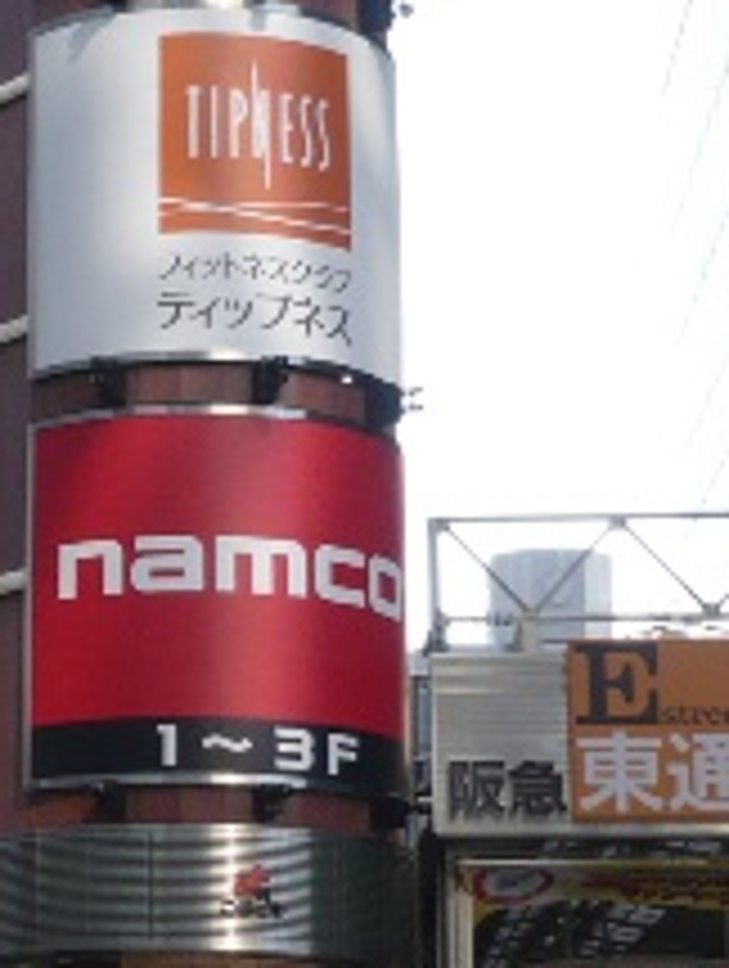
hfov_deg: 13.4
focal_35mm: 104
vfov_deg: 18.9
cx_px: -387
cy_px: 491
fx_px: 2912
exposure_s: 1/400
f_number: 2.8
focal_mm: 5.8
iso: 100
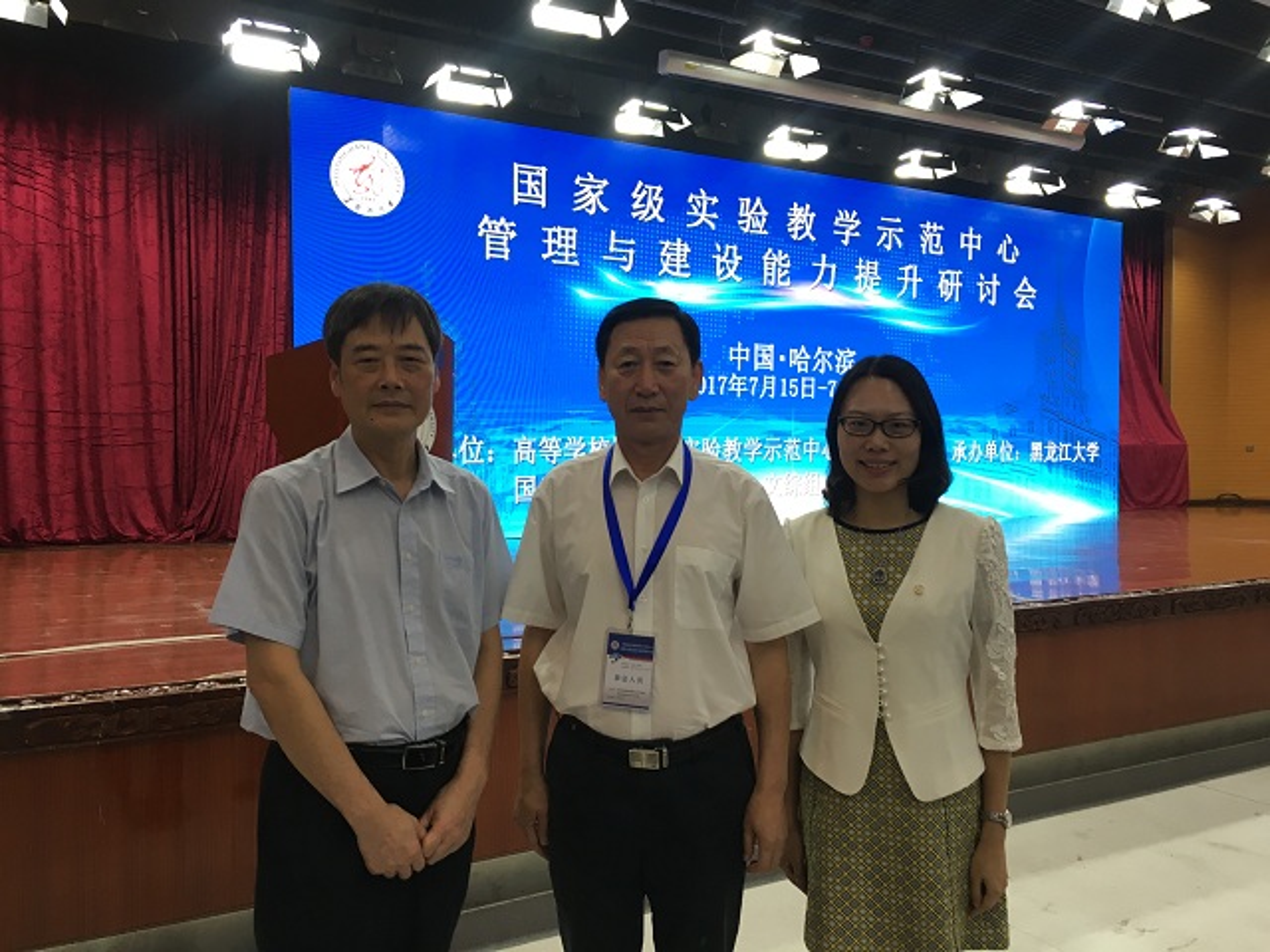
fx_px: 1064
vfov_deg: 48.2
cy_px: 476
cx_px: 635
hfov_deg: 61.7
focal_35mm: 29
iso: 64
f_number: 2.2
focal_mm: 4.15
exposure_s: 1/33
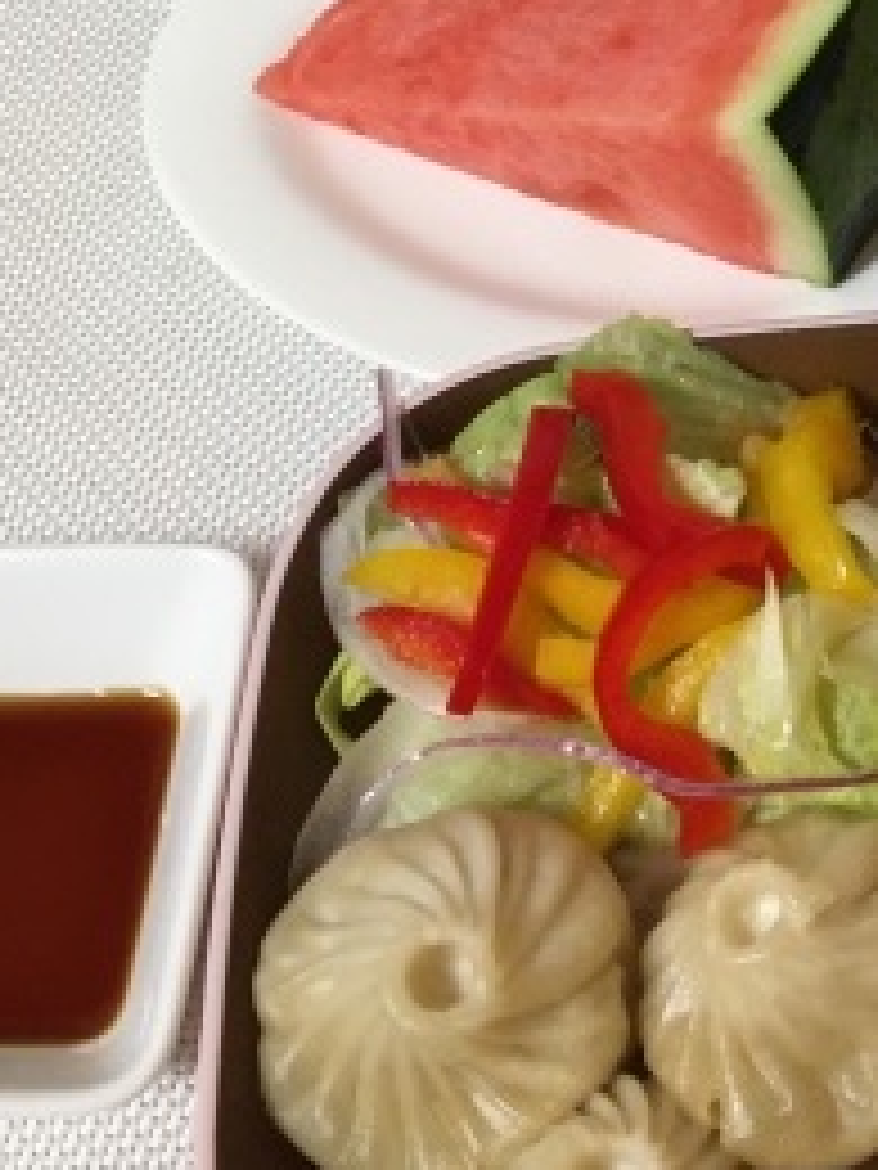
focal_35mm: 67
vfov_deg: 28.0
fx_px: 2266
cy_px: 153
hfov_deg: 21.4
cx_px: 815
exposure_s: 1/30
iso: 160
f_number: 2.2
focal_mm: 4.15
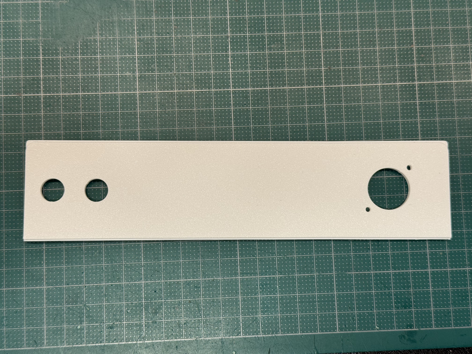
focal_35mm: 48
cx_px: 236
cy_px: 177
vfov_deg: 30.3
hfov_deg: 39.7
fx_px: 654
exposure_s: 1/60
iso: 64
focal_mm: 6.76
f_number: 1.78
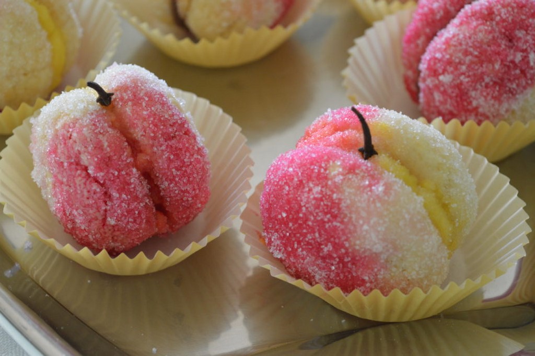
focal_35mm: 82
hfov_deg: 24.6
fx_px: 1225
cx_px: 268
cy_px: 178
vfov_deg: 16.5
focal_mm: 55
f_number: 5.6
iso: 800
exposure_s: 1/60
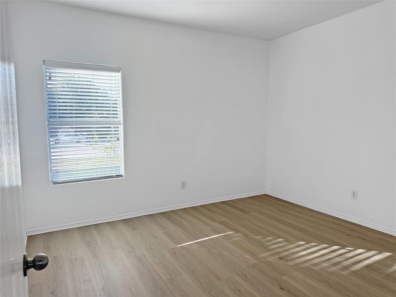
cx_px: 198
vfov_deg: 56.8
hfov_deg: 71.6
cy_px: 148
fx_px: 275
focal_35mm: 24
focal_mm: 6.86
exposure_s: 1/340
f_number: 1.78
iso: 80
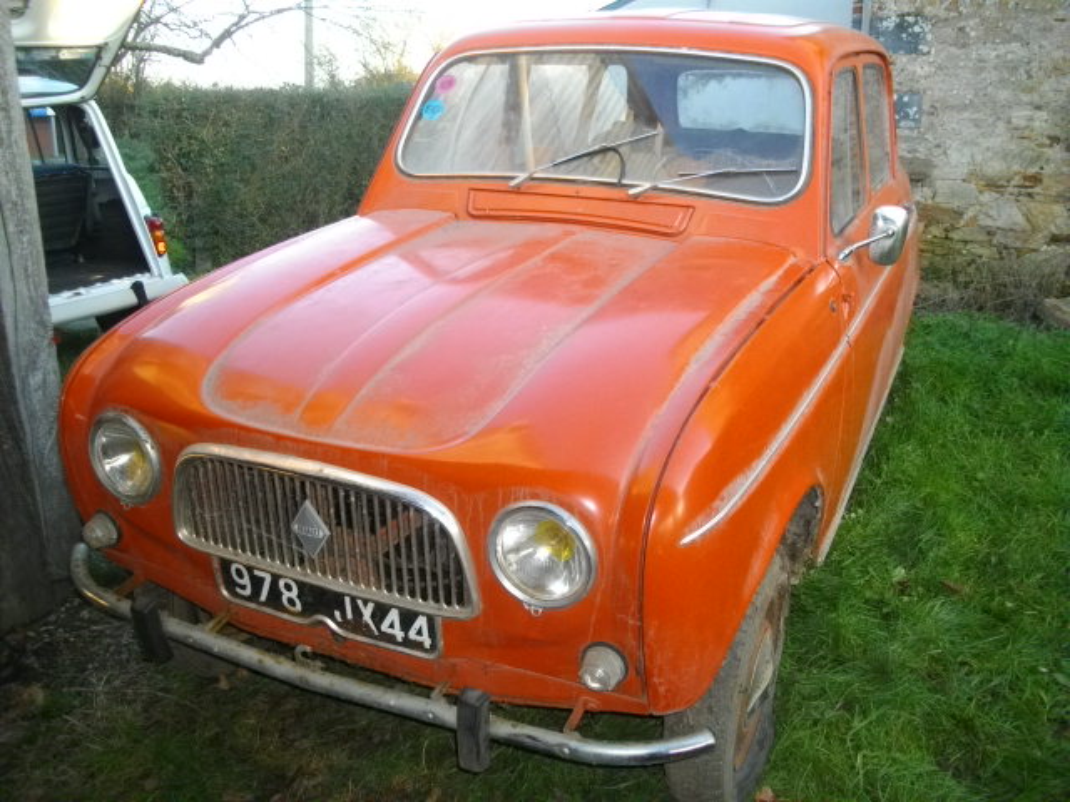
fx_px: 958
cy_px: 401
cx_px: 535
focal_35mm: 31
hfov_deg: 58.4
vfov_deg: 45.4
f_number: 2.9
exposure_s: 1/125
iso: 179
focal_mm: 5.7
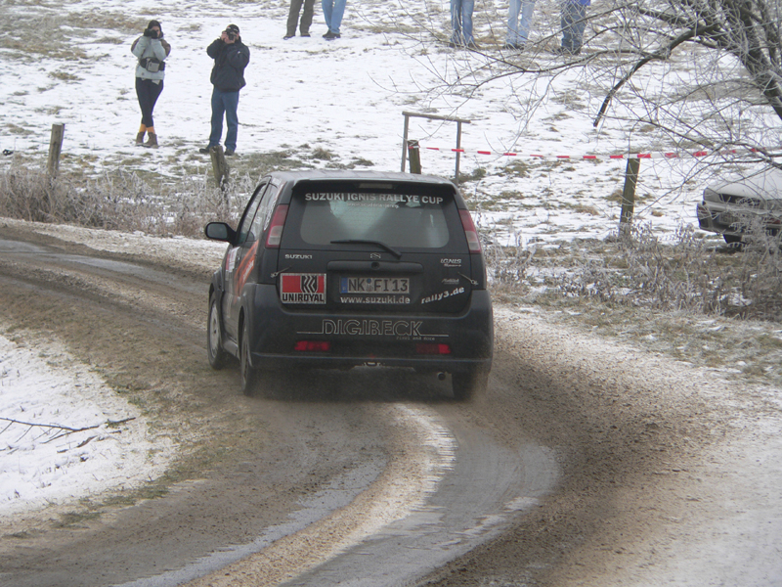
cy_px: 294
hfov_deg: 7.7
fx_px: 5806
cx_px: 391
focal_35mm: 257
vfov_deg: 5.8
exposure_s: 1/250
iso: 80
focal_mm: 42.8
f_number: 2.8
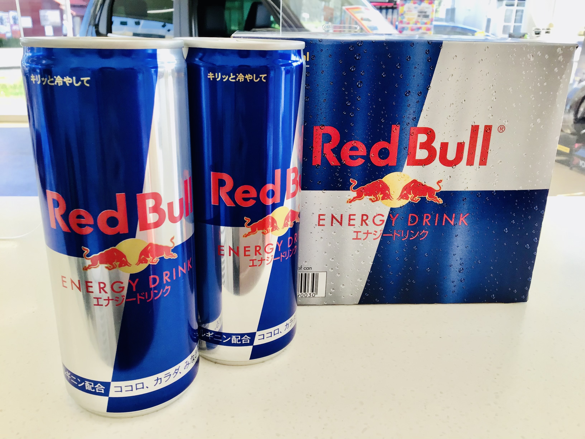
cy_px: 220
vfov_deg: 45.4
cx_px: 292
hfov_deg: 58.4
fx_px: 524
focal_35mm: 31
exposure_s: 1/120
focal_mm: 3.3
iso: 32
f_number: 2.4
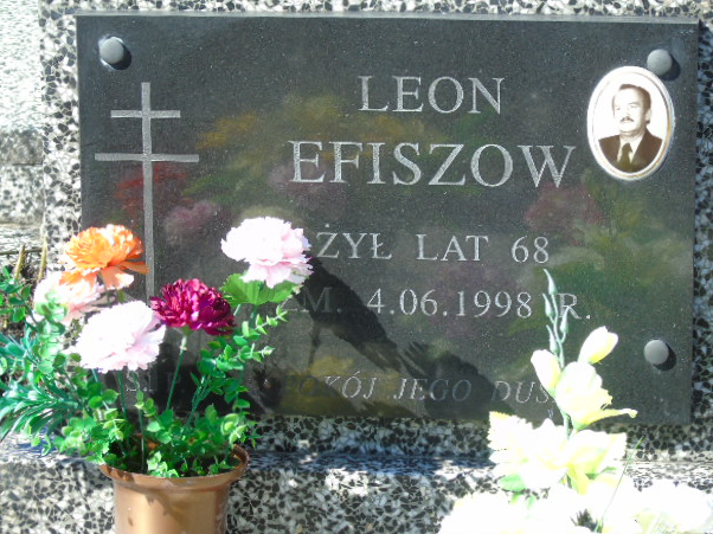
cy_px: 266
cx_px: 377
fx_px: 3109
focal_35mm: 151
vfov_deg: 9.8
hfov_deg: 13.1
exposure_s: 1/160
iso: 80
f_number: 4.7
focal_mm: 25
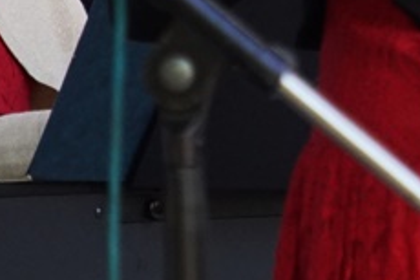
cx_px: 294
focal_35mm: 998
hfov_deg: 2.1
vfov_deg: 1.4
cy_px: 15
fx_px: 11635
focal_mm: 150
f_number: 5.6
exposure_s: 1/250
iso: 1000
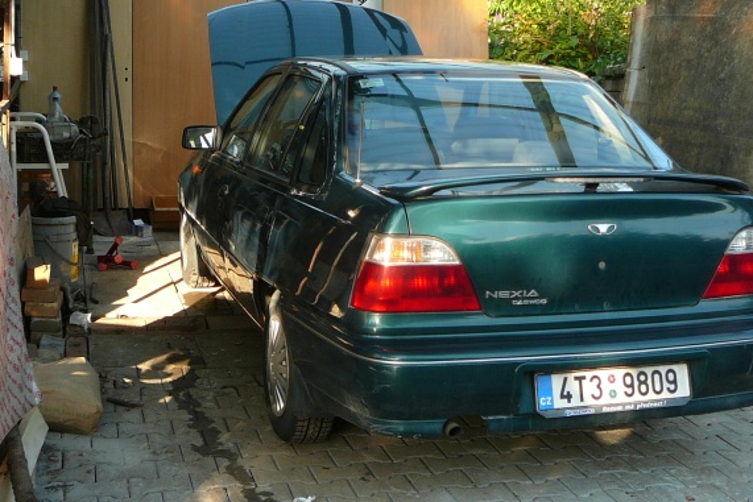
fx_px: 1067
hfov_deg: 38.9
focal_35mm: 51
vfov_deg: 26.4
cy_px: 192
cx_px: 386
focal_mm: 5.2
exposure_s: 1/160
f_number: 2.8
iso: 80
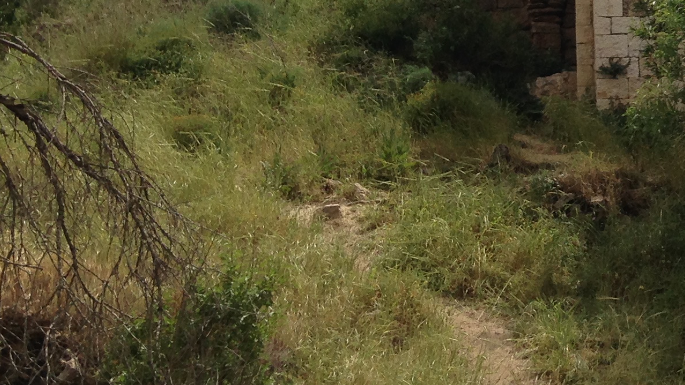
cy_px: -88
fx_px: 1798
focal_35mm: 99
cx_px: 849
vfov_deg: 11.9
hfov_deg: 20.1
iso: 50
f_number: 2.4
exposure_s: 1/2463
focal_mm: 4.12
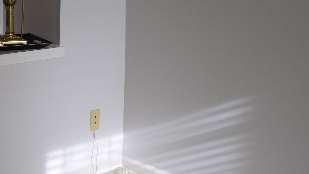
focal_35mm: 84
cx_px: 26
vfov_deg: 14.2
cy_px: 2
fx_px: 689
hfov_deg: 24.5
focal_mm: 25
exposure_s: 1/100
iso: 400
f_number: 5
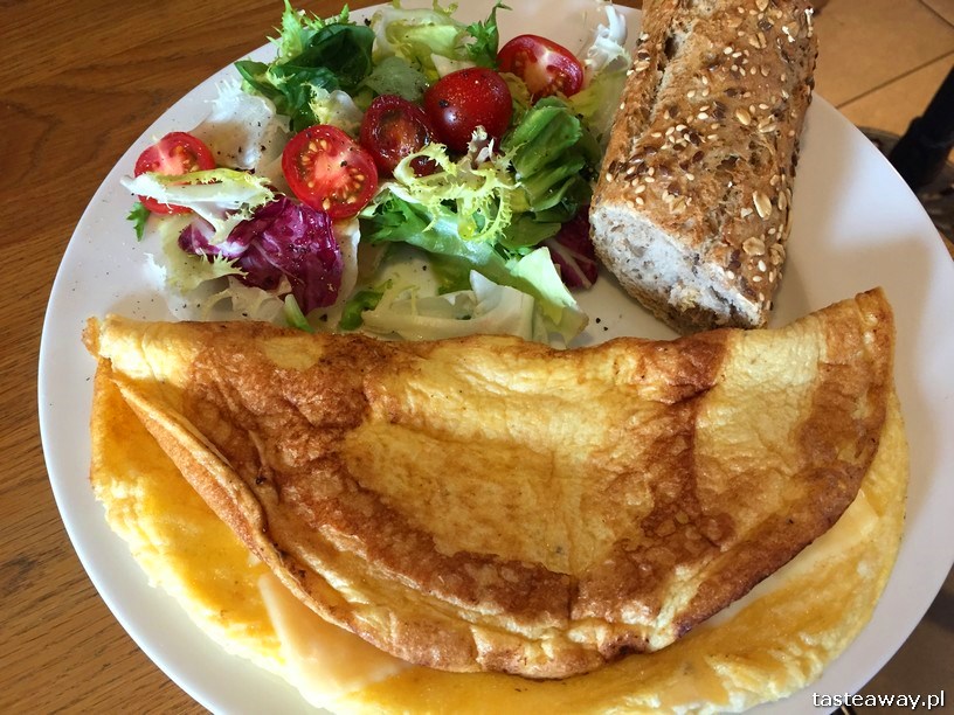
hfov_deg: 61.7
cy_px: 358
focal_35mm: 29
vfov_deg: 48.2
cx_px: 477
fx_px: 799
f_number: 2.2
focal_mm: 4.15
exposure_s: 1/33
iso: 160
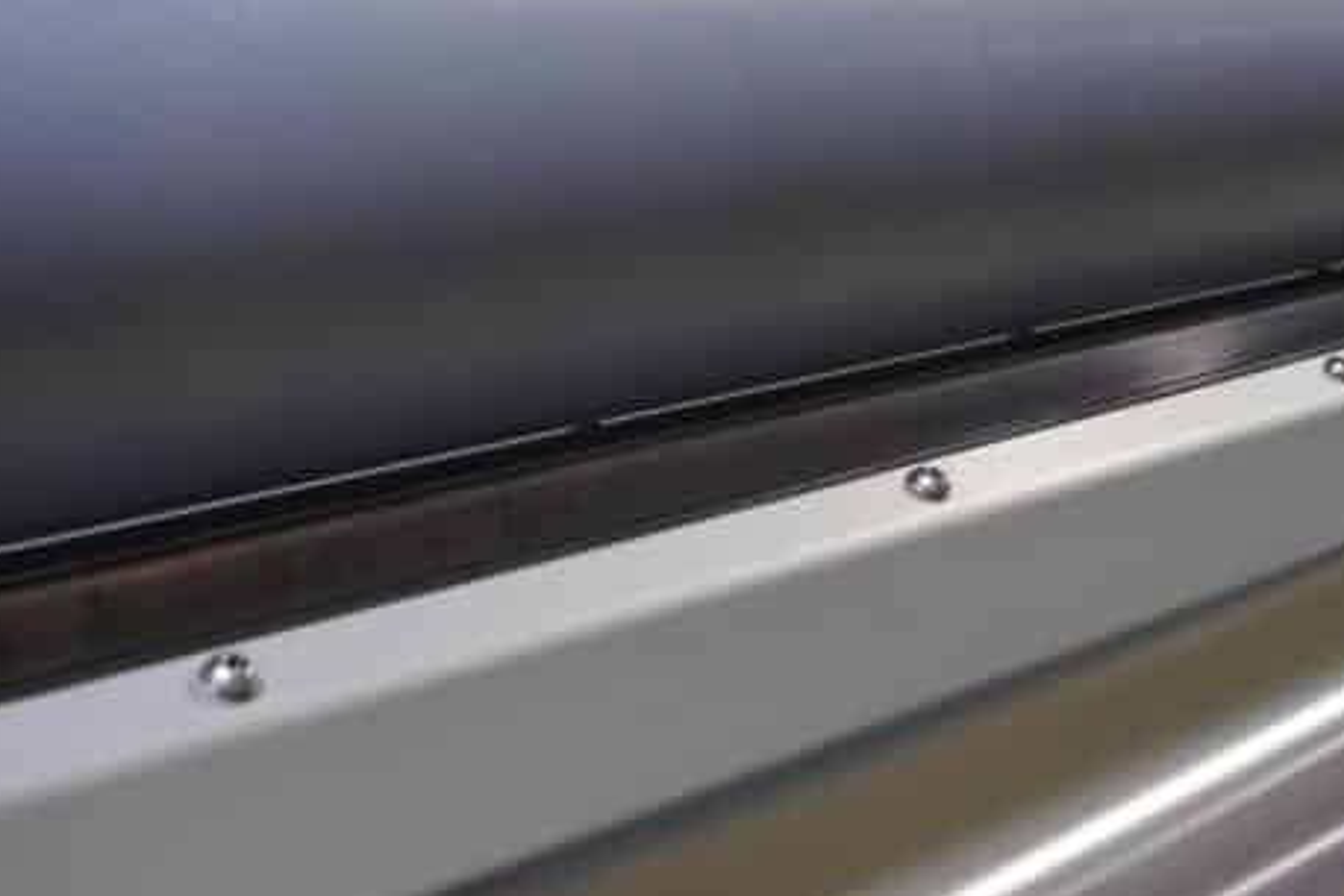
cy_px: 350
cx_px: 518
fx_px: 2353
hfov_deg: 31.8
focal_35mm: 63
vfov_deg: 21.6
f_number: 3.5
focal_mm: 16
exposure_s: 1/30
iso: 400
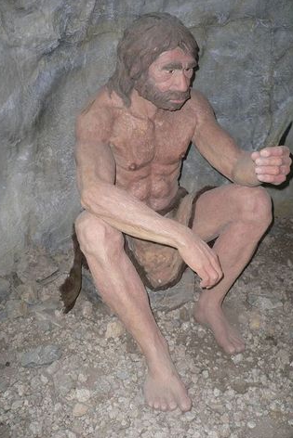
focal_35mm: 37
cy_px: 219
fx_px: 451
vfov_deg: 51.9
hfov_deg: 36.0
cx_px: 144
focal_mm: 5.8
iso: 100
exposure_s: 1/60
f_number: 2.8
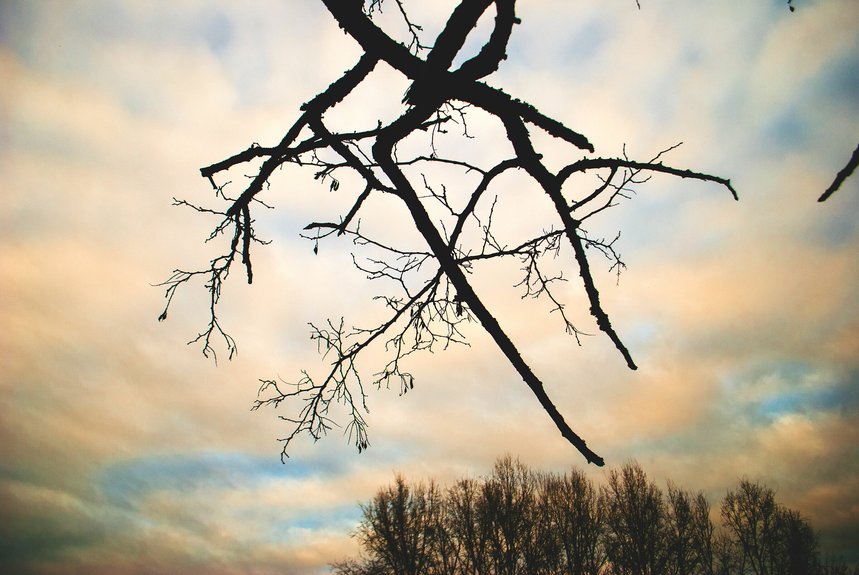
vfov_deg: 48.1
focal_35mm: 27
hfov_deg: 67.3
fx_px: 645
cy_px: 288
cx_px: 430
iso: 200
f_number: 3.5
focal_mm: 18
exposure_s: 1/800
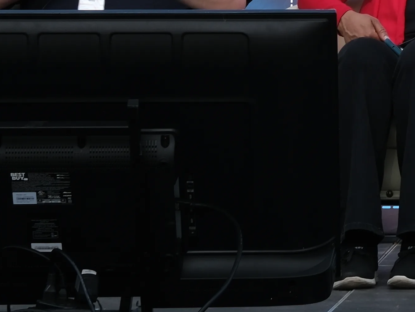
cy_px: -79
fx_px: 2314
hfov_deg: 10.0
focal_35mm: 193
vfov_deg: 7.6
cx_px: 581
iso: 125
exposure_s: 1/150
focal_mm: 23.5
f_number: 6.4
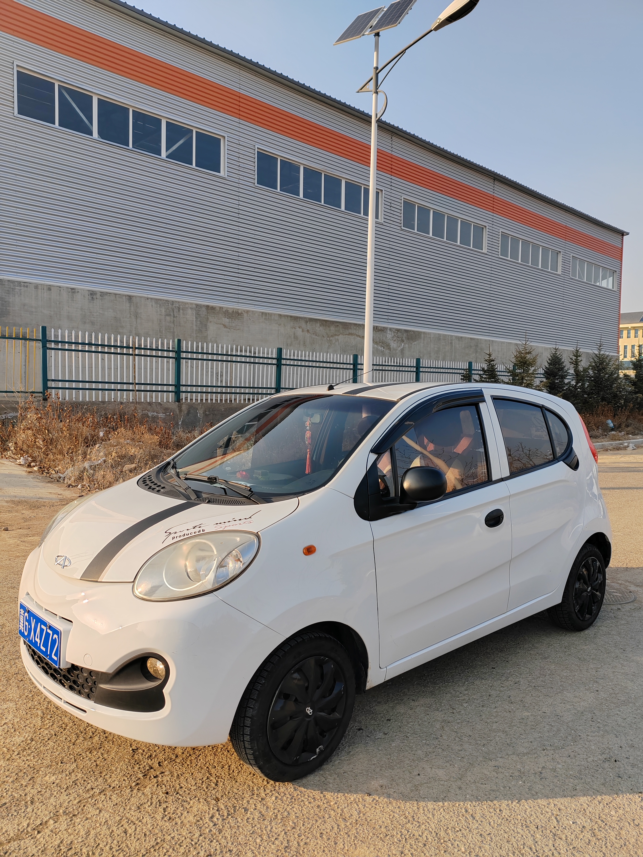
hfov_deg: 51.4
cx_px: 322
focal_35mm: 27
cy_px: 428
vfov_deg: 65.3
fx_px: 669
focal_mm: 6.14
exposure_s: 1/480
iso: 100
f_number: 1.8
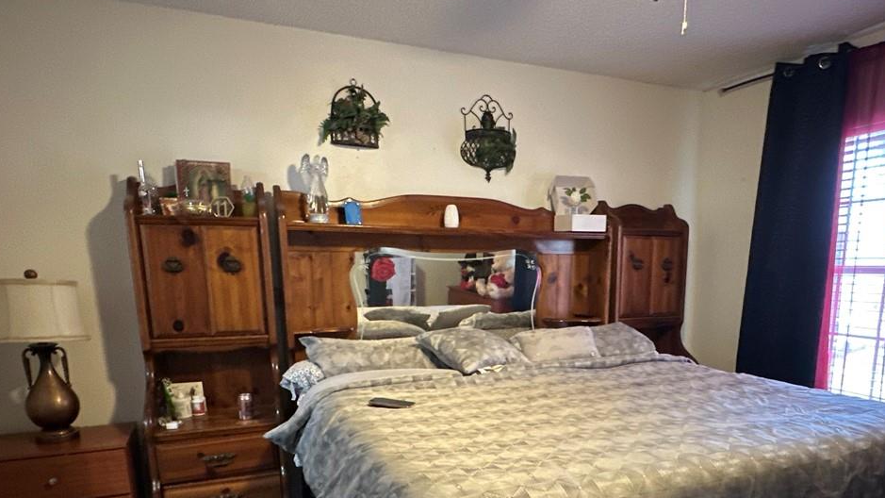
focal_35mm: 26
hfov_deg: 71.5
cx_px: 506
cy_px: 400
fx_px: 610
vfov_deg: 42.4
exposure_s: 1/40
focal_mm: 2.22
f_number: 2.2
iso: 1000
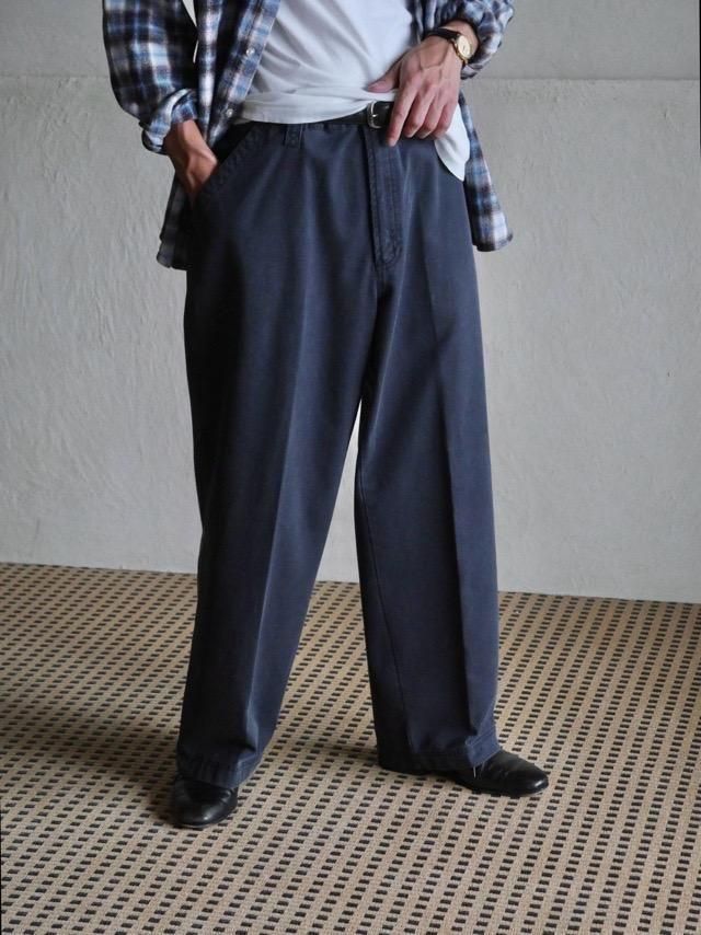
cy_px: 468
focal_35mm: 84
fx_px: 2269
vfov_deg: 23.3
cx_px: 350
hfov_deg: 17.6
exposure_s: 1/8
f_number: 3.9
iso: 3200
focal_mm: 42
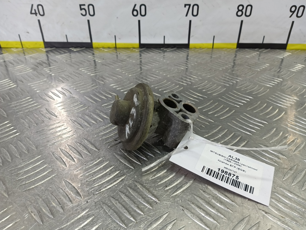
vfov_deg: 58.9
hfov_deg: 73.9
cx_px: 153
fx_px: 203
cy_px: 115
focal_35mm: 23
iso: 111
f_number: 1.6
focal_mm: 4.11
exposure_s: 1/50
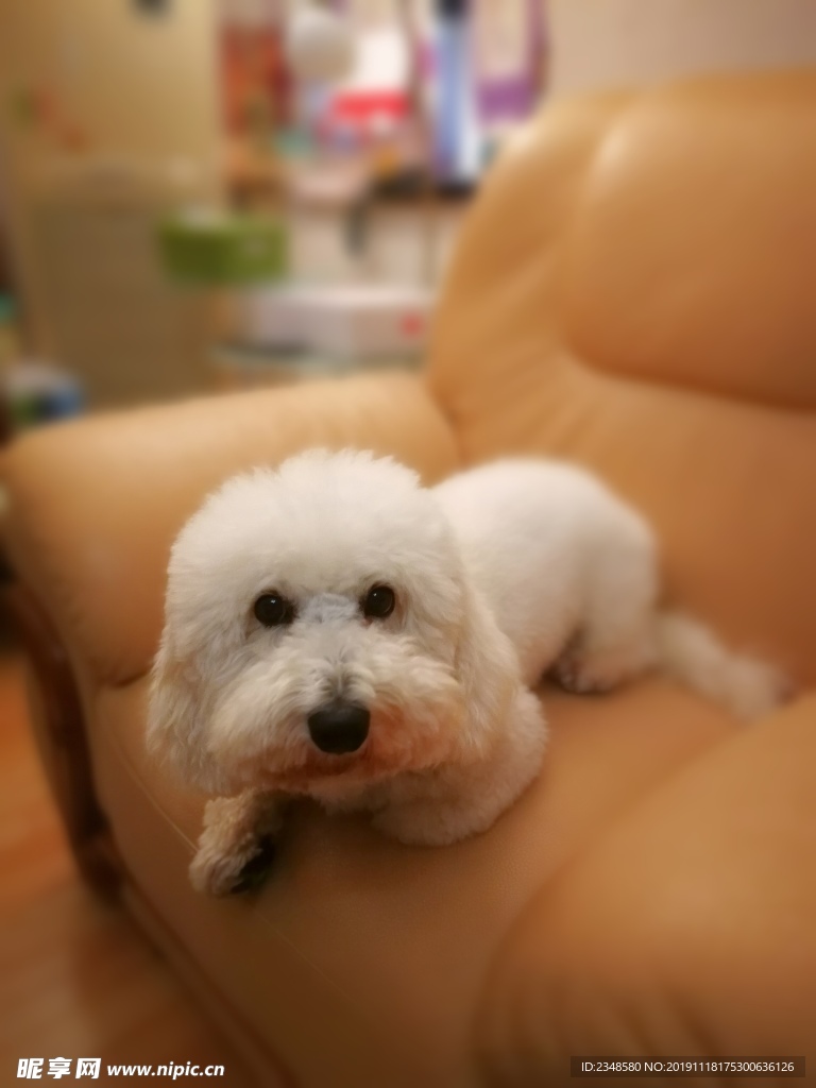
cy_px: 544
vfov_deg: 65.3
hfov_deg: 51.4
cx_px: 408
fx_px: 849
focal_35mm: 27
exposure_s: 1/25
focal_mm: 3.95
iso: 500
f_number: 1.2
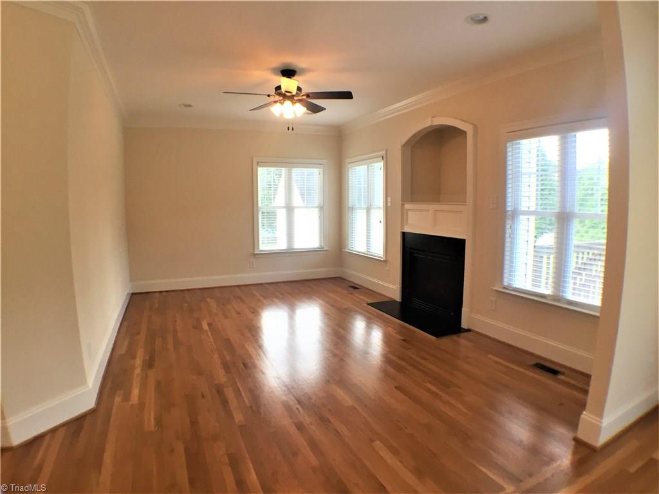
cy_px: 247
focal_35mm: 29
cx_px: 330
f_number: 2.2
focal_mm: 4.15
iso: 32
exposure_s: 1/30
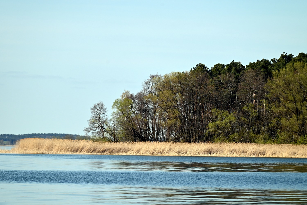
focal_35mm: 300
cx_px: 154
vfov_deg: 4.6
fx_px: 2559
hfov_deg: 6.9
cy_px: 102
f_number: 5.6
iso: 200
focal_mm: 300
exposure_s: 1/1000
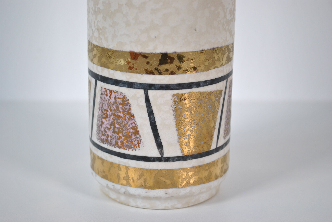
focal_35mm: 82
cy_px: 111
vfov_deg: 16.6
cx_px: 166
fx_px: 762
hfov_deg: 24.6
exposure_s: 1/80
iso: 200
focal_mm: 55
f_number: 5.6
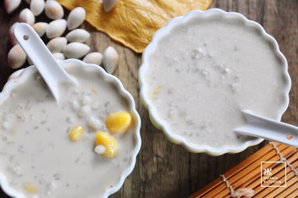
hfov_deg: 27.0
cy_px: 99
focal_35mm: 75
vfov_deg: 18.2
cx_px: 149
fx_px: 621
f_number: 4.8
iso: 800
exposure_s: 1/500
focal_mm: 50
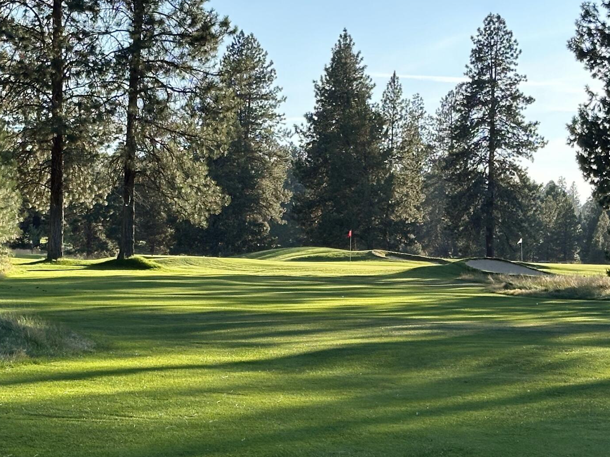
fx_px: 1832
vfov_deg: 14.2
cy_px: 200
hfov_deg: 18.9
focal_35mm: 104
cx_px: 232
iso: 64
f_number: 1.78
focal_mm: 6.86
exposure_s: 1/2028
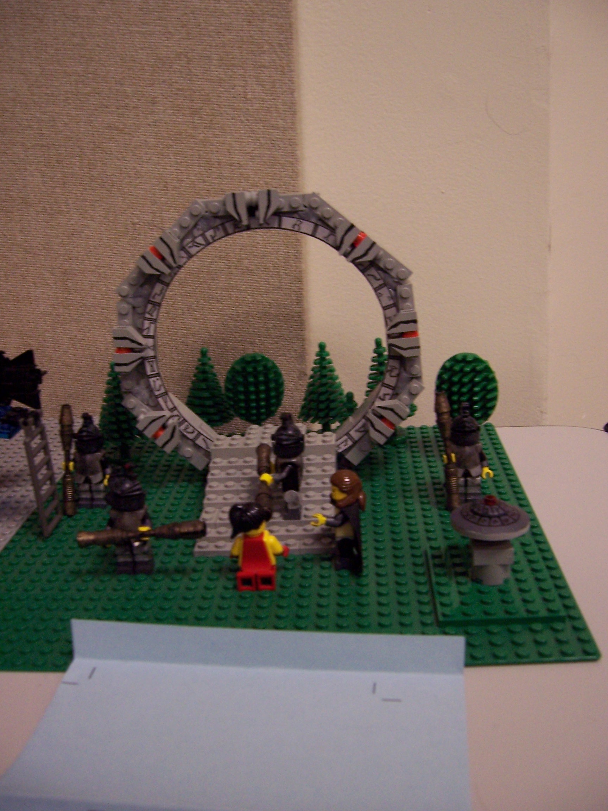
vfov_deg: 51.4
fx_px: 843
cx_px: 304
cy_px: 406
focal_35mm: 36
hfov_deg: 39.7
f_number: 3
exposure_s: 1/30
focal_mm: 6
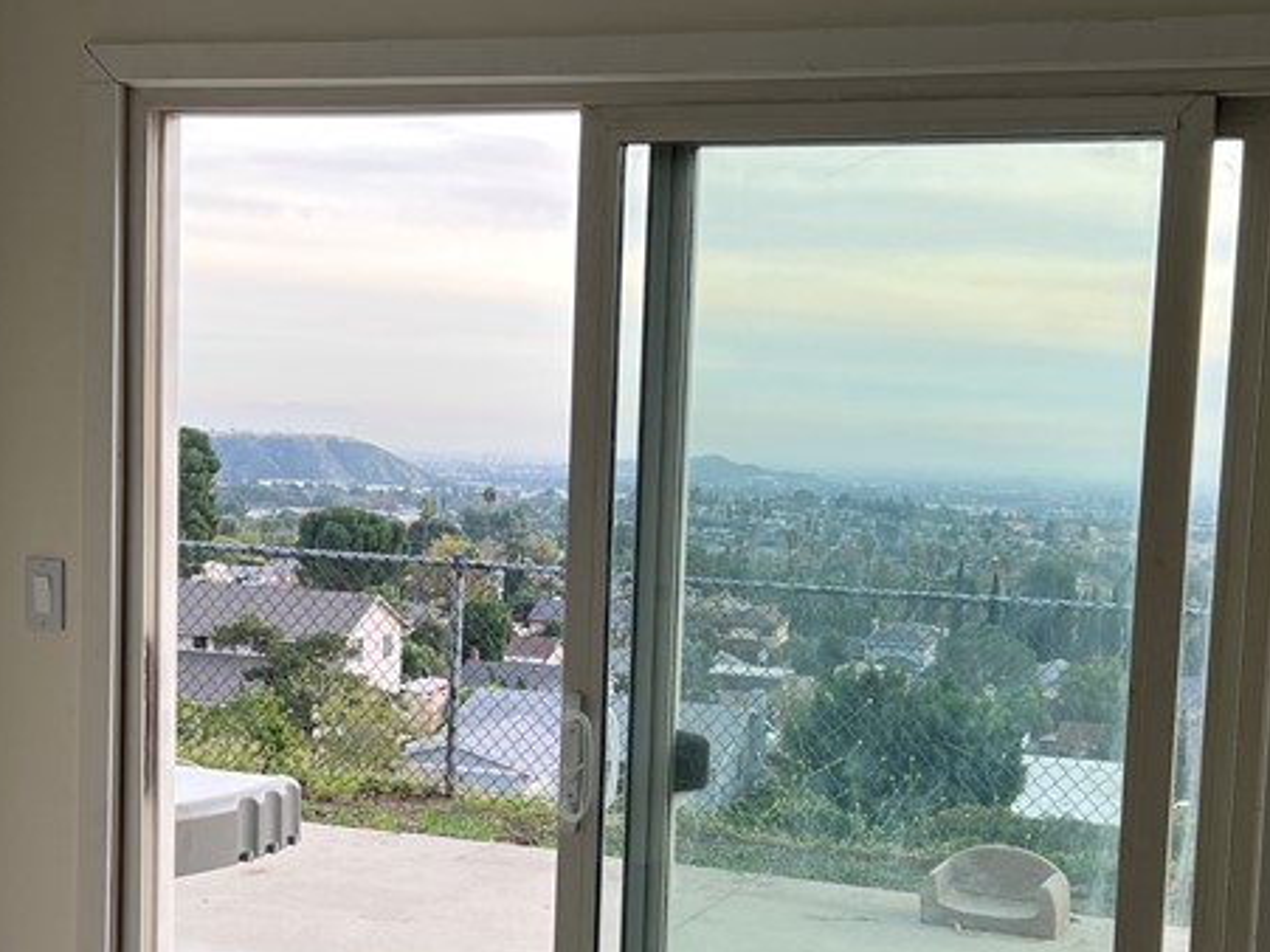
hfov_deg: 32.7
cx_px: 572
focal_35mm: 59
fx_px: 2164
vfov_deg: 24.7
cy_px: 620
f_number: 1.5
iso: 50
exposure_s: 1/490
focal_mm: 5.7
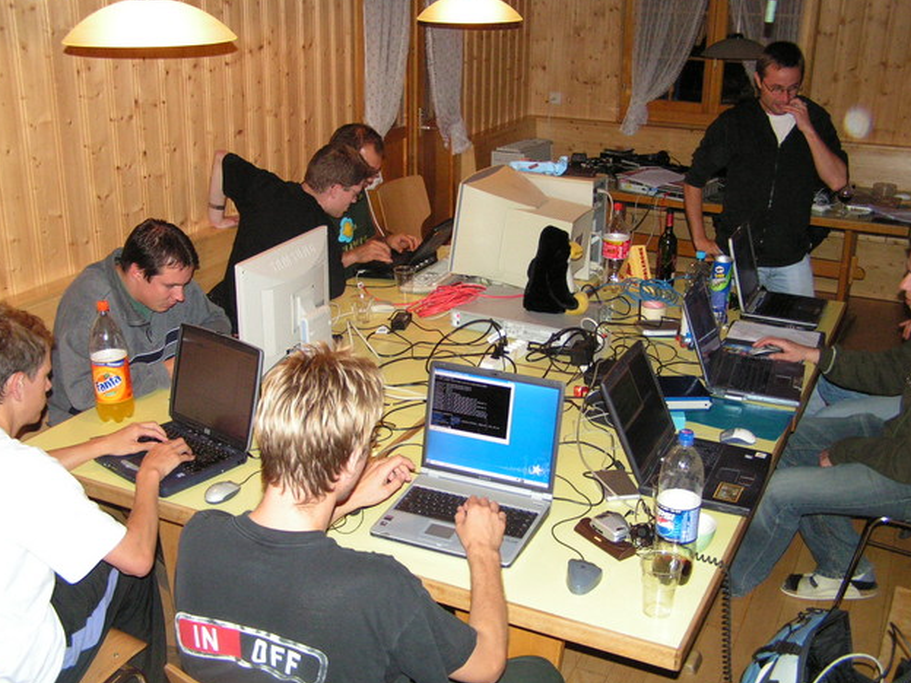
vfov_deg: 36.8
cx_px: 448
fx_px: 1026
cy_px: 340
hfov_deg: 47.9
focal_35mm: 39
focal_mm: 6.3
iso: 200
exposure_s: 1/40
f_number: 2.8
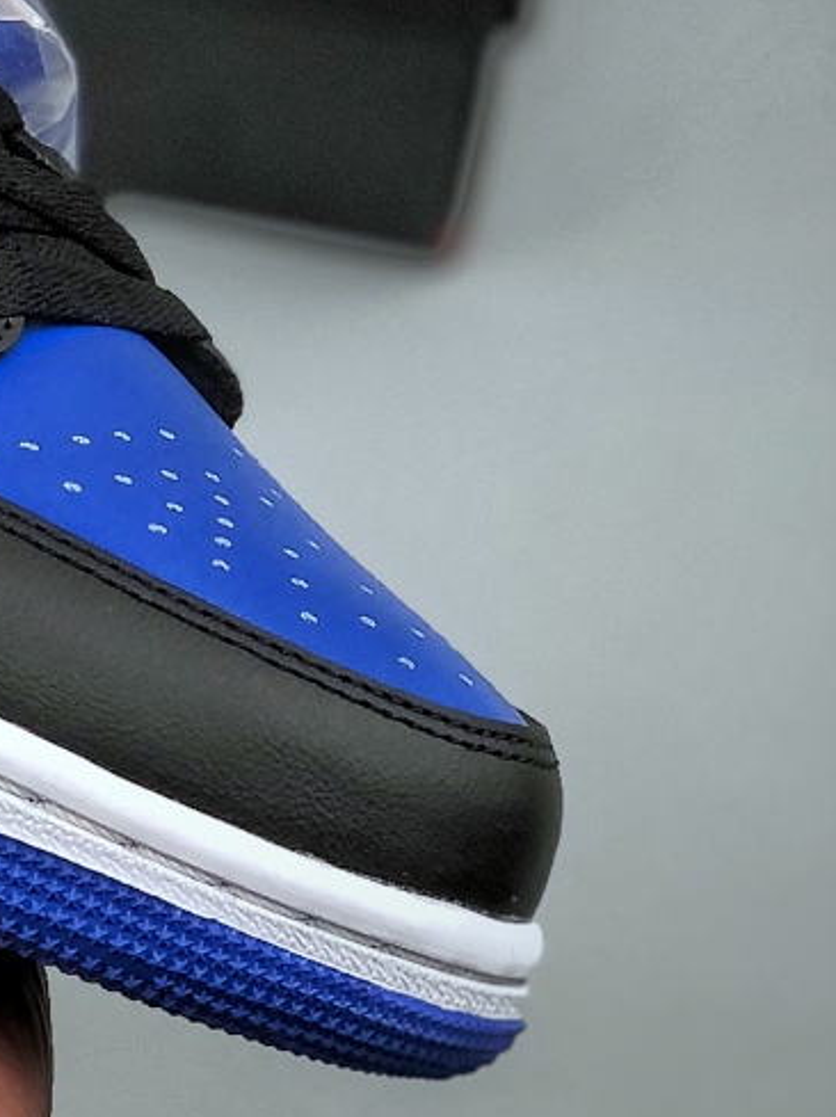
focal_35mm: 168
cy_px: 66
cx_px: -372
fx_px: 5417
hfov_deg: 8.6
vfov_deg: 11.7
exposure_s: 1/50
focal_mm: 6.6
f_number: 2.8
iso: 25
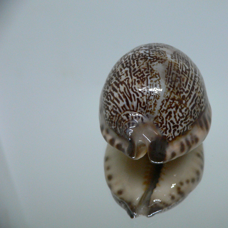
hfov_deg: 39.5
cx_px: 154
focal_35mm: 42
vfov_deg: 40.0
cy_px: 115
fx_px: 313
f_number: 2.8
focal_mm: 4.6
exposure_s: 1/60
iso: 200
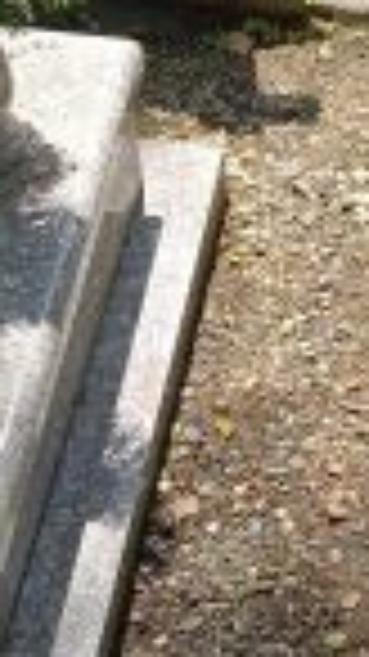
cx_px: 770
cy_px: 536
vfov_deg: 24.3
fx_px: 1498
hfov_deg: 12.2
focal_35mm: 86
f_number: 1.65
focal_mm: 6.14
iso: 50
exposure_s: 1/201
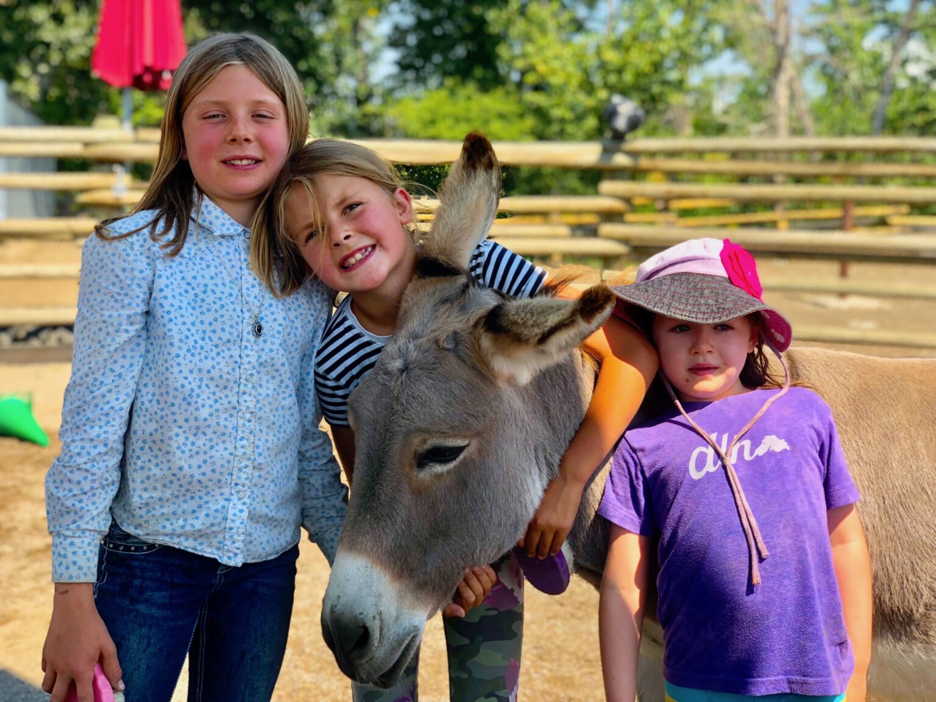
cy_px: 351
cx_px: 468
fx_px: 1406
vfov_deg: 28.0
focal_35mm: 52
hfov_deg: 36.8
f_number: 2.4
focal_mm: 6
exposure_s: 1/233
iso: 16
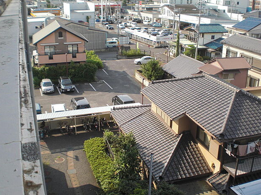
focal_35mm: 39
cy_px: 98
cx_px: 128
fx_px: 294
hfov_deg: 47.9
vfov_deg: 36.8
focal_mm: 6.3
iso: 64
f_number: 3.1
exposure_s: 1/500
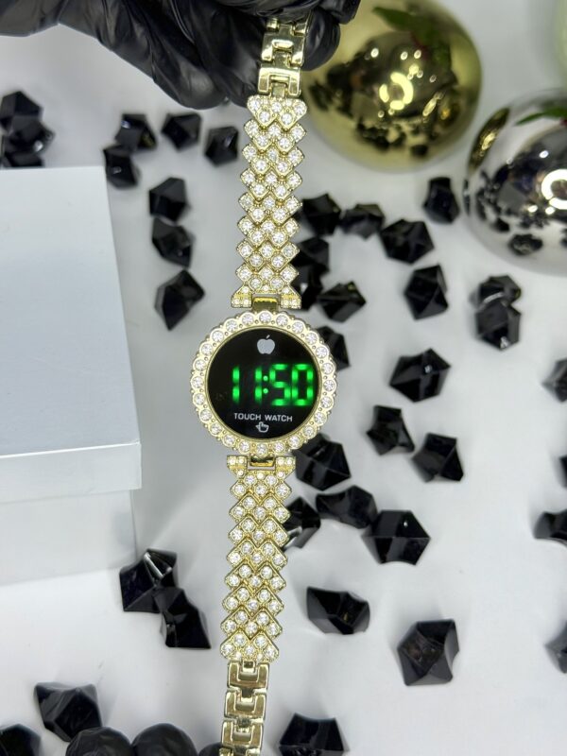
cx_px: 284
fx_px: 1048
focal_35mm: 48
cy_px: 378
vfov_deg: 39.7
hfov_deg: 30.3
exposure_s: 1/121
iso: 50
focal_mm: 6.76
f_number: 1.78
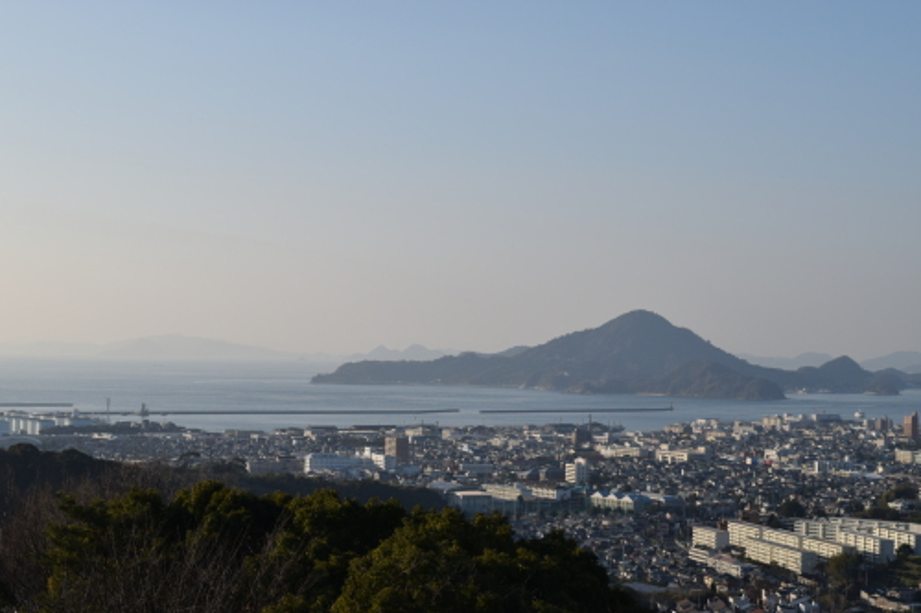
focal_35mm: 78
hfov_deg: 26.0
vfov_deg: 17.5
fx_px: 1995
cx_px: 460
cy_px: 306
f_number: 10
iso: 200
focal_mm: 52
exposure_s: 1/400
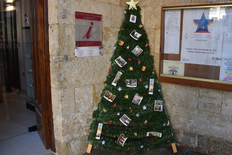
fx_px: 194
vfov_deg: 43.7
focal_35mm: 30
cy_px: 77
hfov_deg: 61.8
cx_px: 123
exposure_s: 1/100
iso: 400
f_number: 5
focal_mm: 18
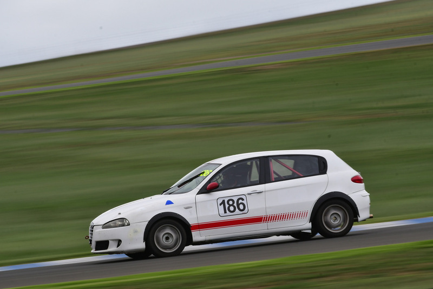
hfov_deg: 5.1
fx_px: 4873
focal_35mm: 405
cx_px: 216
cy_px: 144
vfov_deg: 3.4
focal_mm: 270
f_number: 16
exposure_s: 1/60
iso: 160
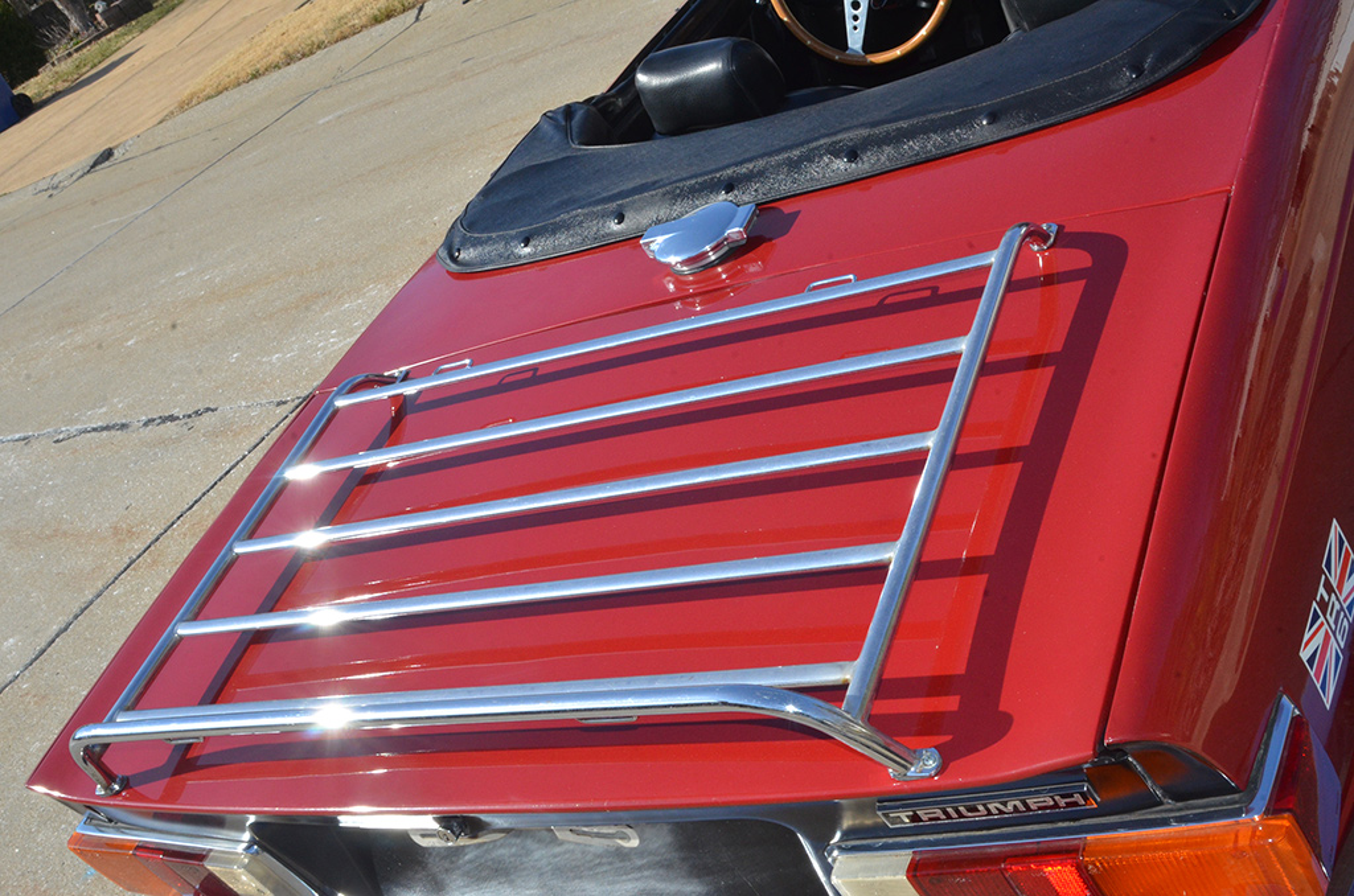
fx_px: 4222
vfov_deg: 12.1
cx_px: 677
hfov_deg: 18.2
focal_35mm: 112
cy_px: 448
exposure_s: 1/250
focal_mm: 75
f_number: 29
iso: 800
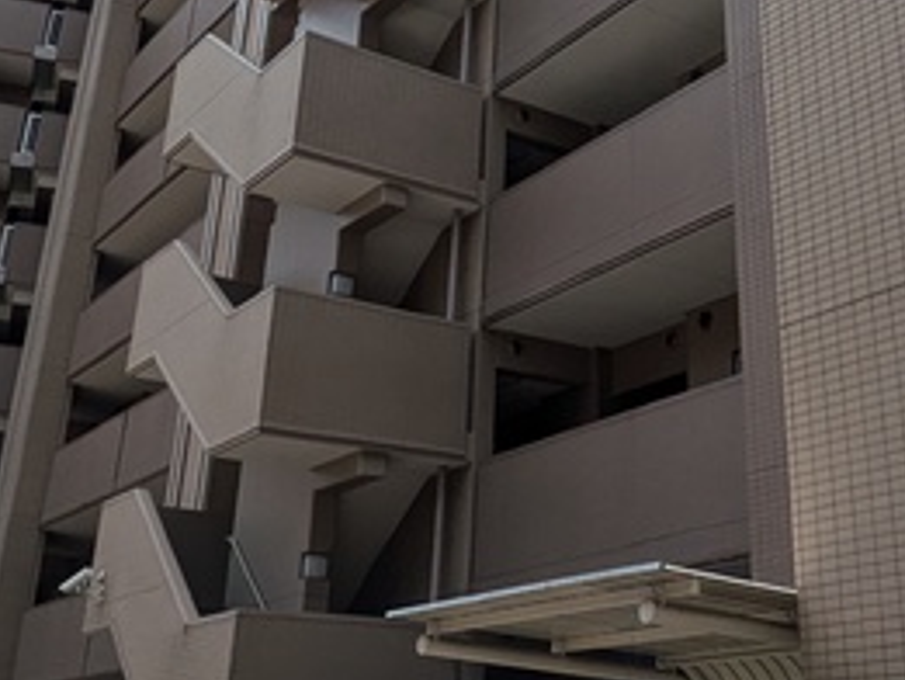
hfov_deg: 36.7
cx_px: 671
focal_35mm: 51
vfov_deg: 27.9
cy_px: 118
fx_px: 1334
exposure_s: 1/5650
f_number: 2.2
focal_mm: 1.83
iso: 47
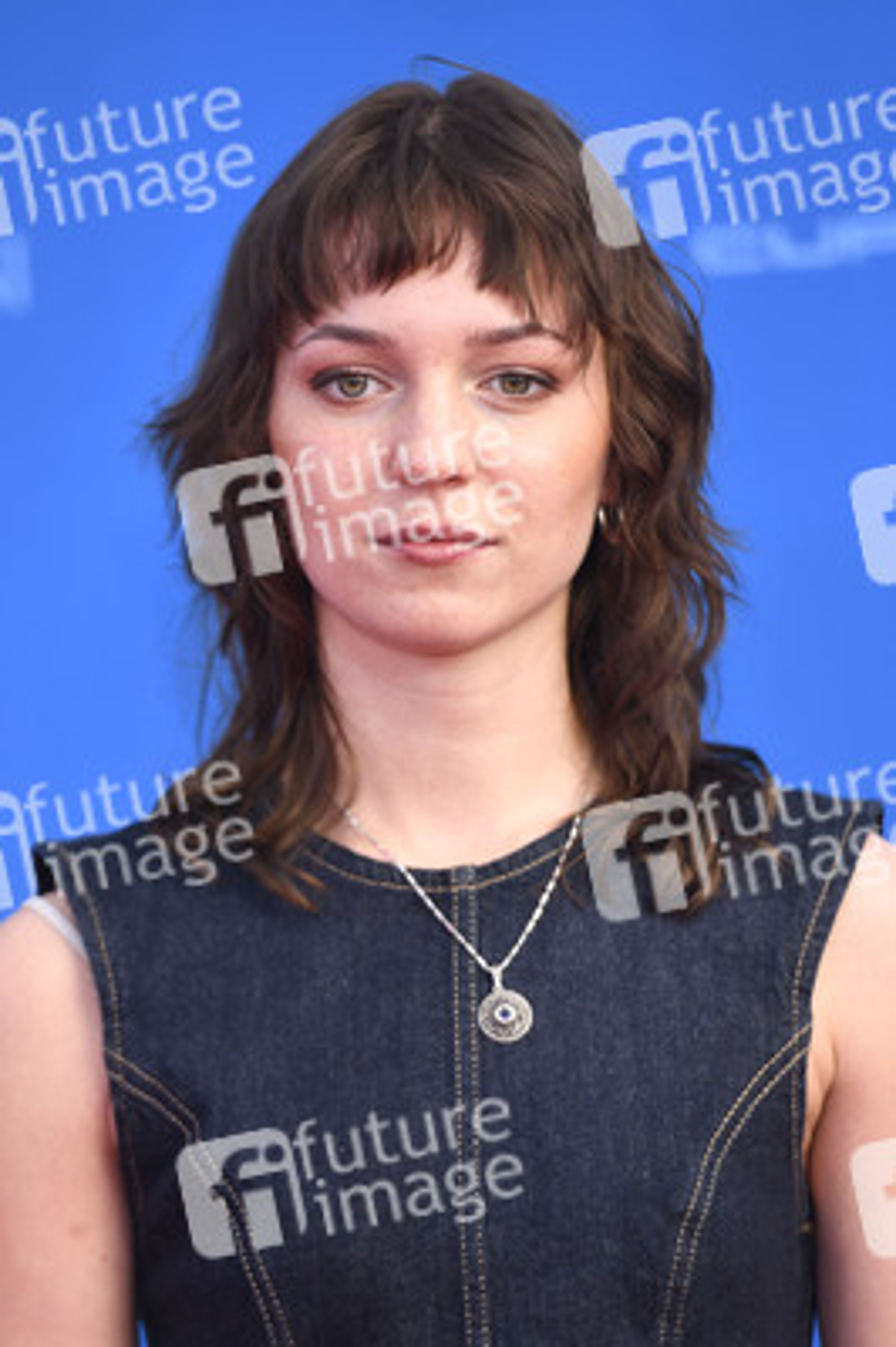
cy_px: 674
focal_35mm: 200
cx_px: 448
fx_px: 7479
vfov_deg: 10.3
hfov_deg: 6.9
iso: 640
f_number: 3.5
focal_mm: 200
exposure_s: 1/800
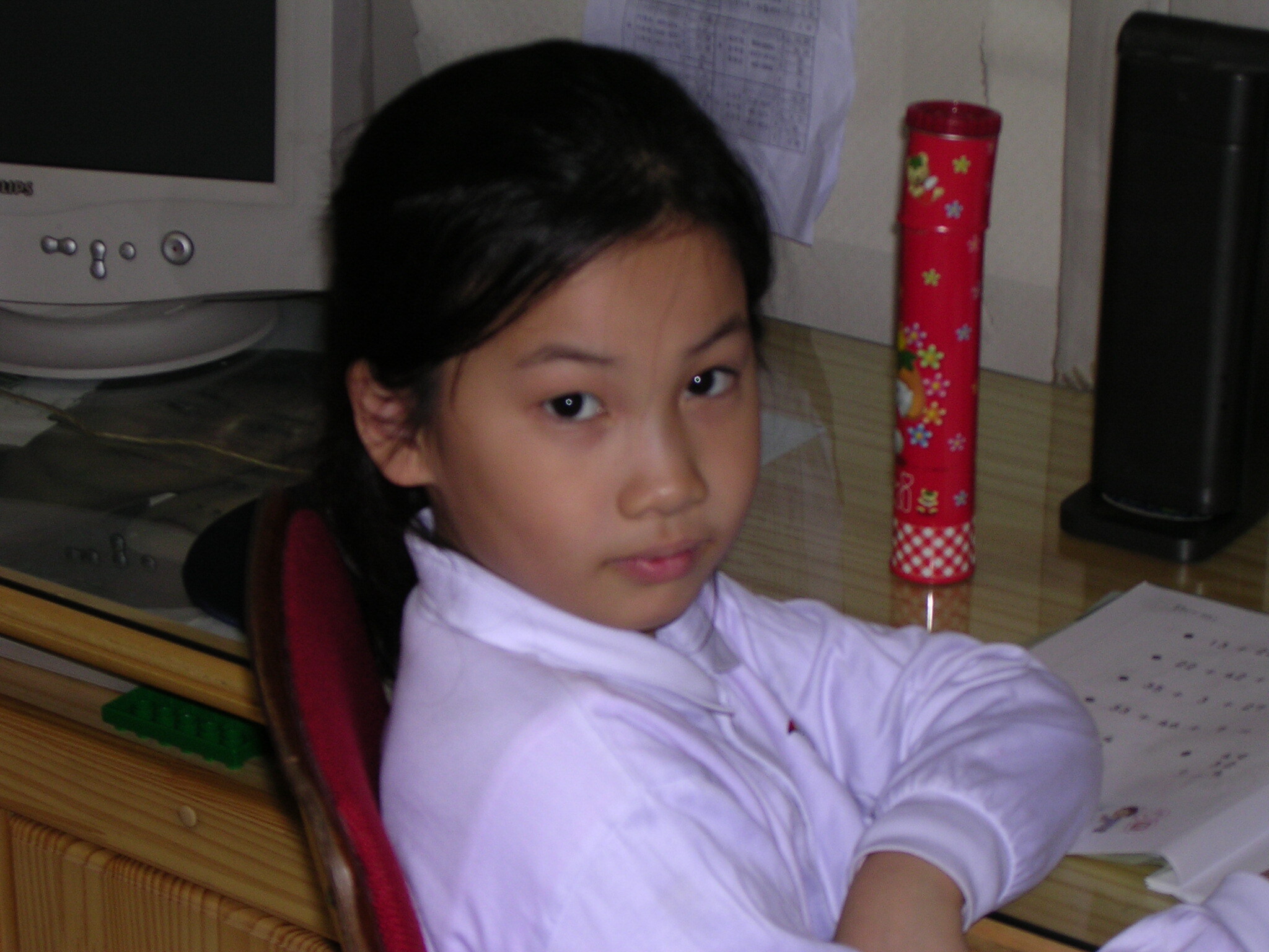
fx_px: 3336
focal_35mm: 91
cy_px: 476
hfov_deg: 21.5
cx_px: 634
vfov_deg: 16.2
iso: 100
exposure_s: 1/60.1
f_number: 4.3
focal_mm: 13.7
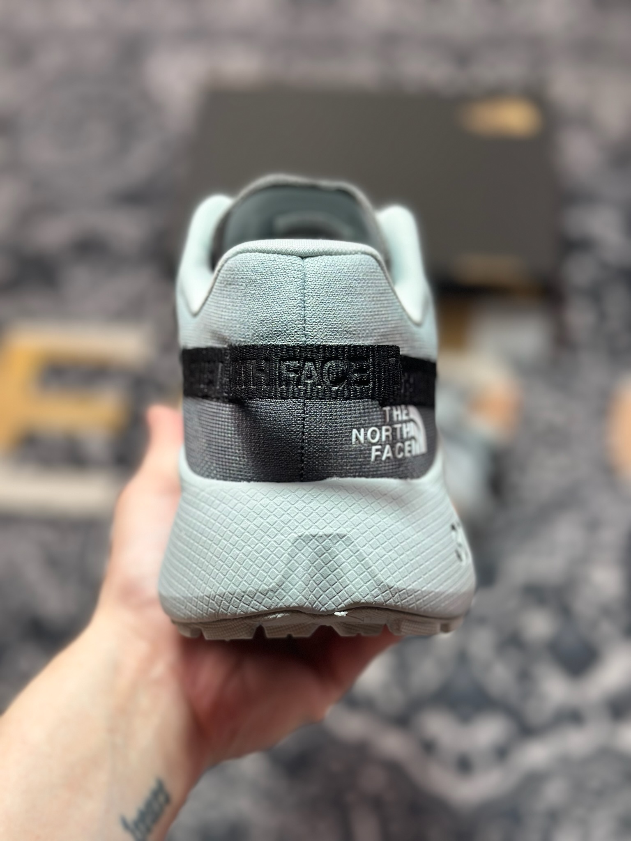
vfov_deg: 39.7
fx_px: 1167
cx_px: 316
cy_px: 420
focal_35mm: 48
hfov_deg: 30.3
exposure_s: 1/277
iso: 80
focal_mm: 6.86
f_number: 1.78
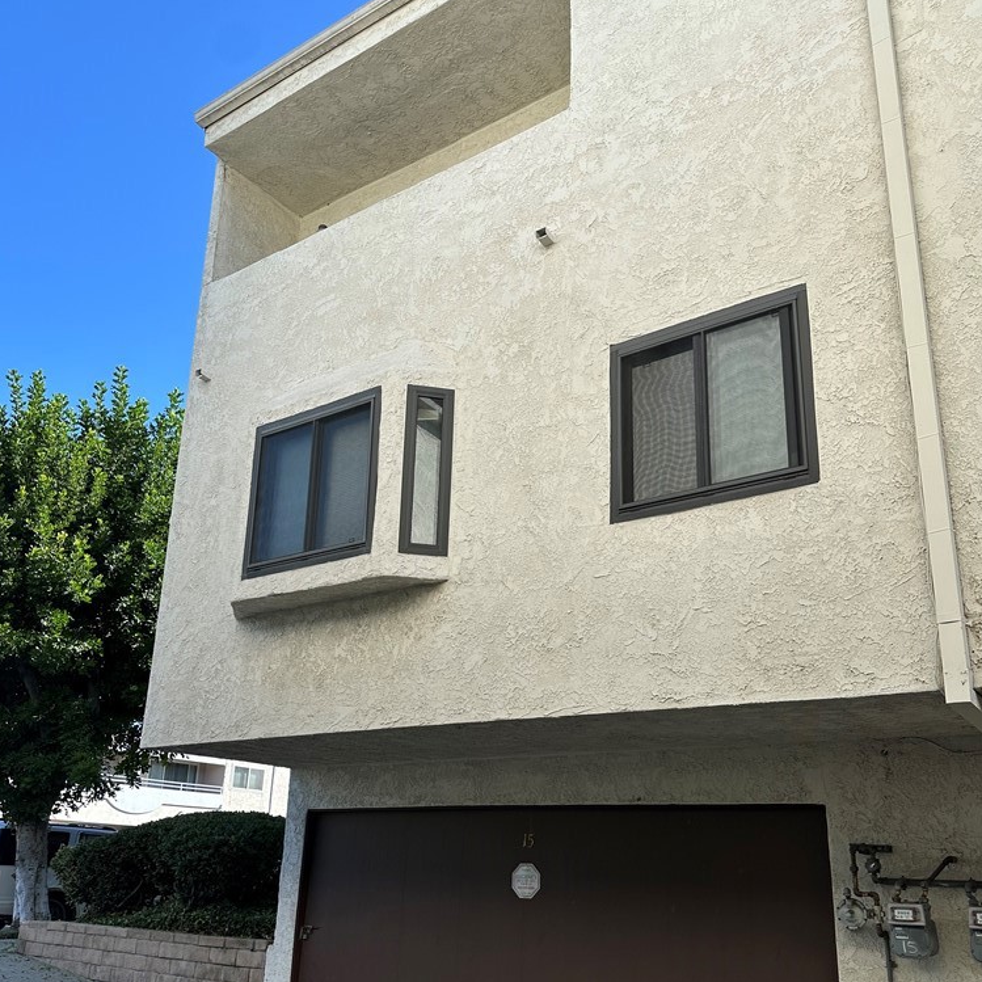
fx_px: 931
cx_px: 482
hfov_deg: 55.6
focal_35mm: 29
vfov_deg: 55.1
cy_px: 598
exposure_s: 1/2353
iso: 80
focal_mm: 6.86
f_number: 1.78
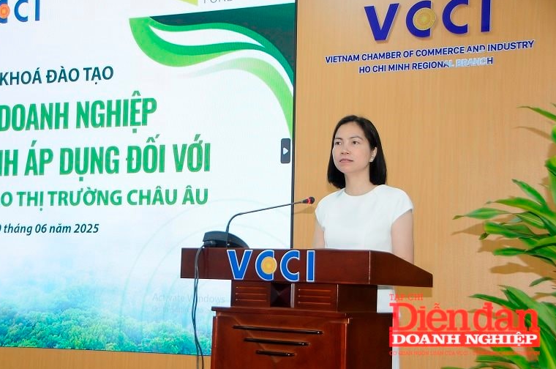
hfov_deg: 33.5
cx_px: 271
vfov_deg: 22.5
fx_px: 925
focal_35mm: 60
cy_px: 180
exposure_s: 1/125
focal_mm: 38
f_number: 5
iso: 800
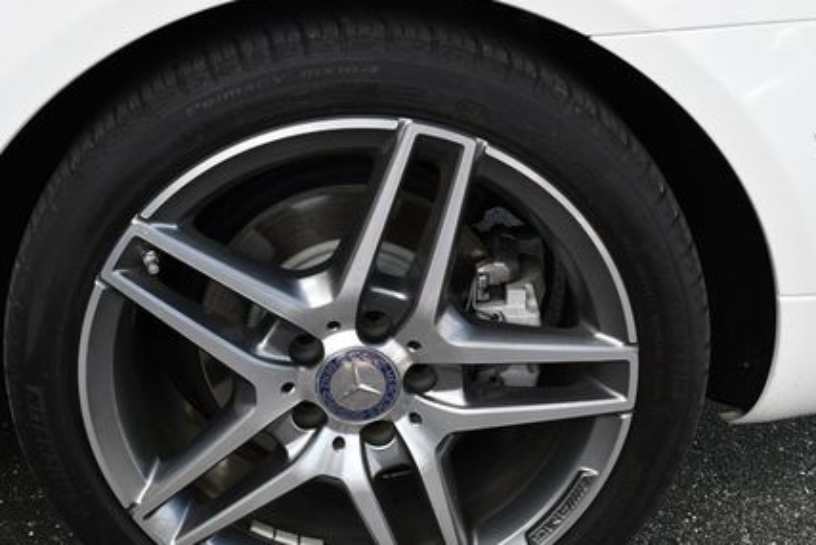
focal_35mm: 54
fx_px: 1224
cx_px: 306
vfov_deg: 25.0
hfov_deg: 36.6
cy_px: 327
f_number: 6.3
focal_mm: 18
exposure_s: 1/250
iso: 200
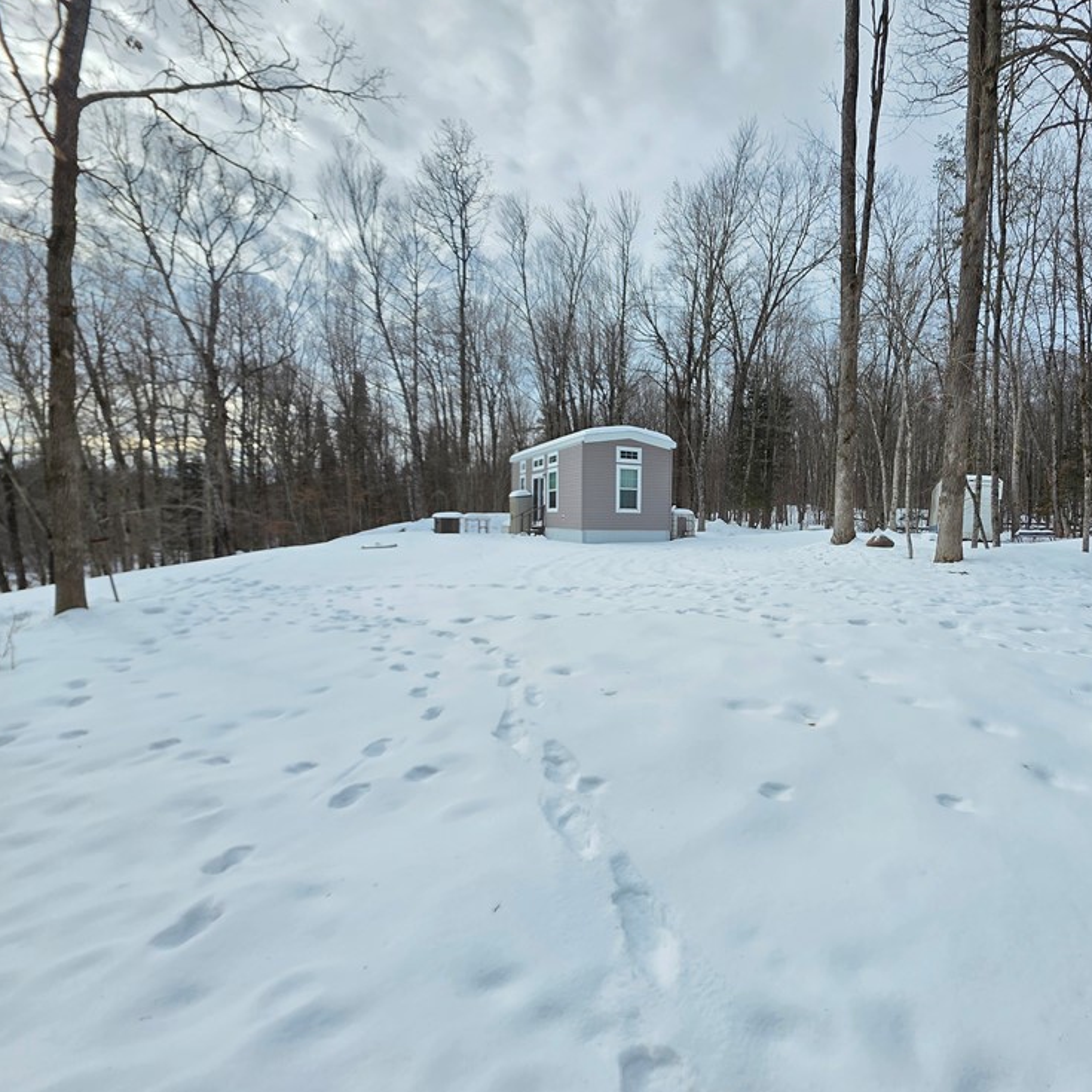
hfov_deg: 85.2
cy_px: 556
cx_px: 701
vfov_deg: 87.4
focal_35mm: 16
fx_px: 571
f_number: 1.9
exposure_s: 1/1542
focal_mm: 2.2
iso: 40
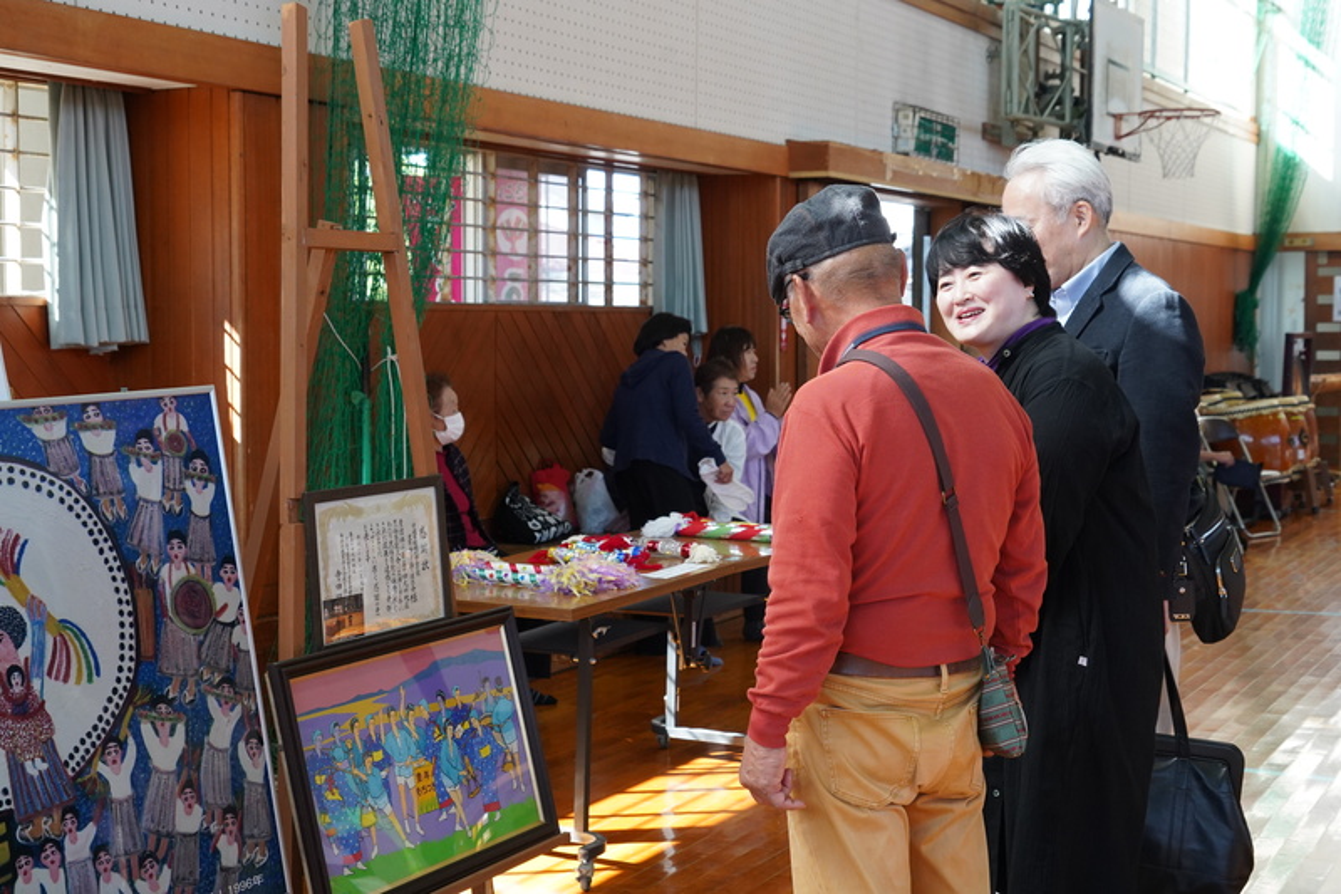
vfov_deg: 27.0
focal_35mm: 50
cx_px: 670
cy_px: 447
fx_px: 1862
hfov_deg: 39.6
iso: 2500
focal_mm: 50
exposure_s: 1/250
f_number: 7.1
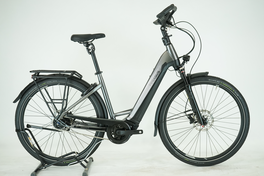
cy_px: 88
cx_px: 132
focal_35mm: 50
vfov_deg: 27.0
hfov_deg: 39.6
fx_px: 367
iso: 1600
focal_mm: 50
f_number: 5.6
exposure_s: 1/200
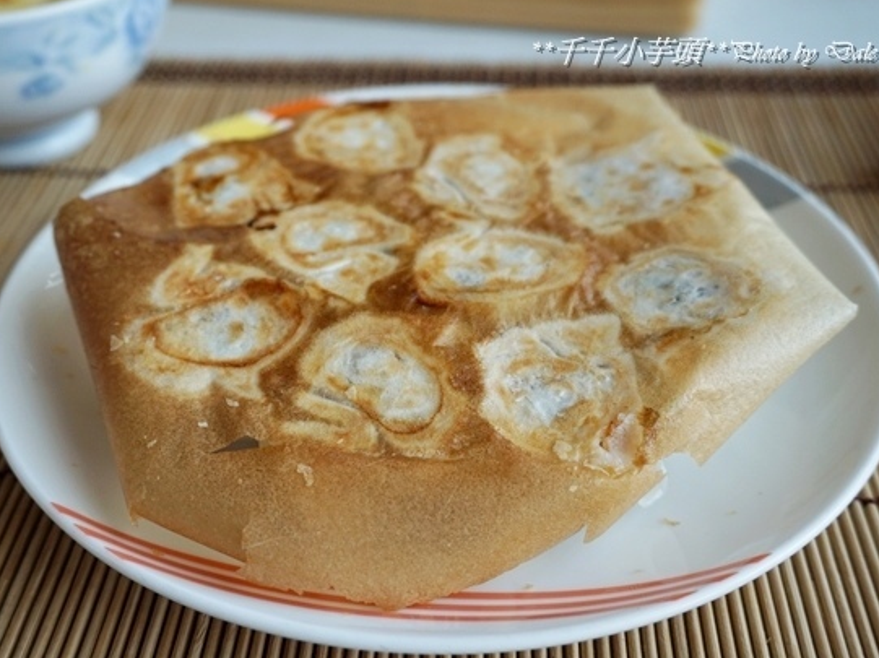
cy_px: 331
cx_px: 426
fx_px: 1091
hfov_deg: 43.9
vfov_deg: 33.6
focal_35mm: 43
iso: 125
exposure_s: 1/60
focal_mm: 26
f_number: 4.5
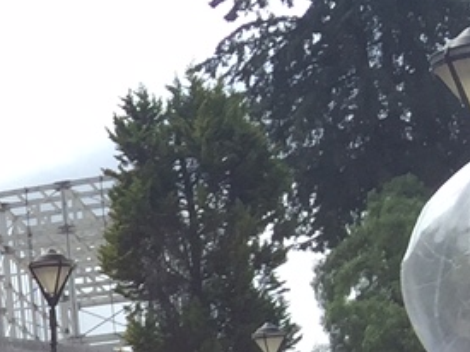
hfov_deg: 9.3
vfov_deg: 8.5
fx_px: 2334
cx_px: -904
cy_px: 472
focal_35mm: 172
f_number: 2.2
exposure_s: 1/942
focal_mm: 4.15
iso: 32
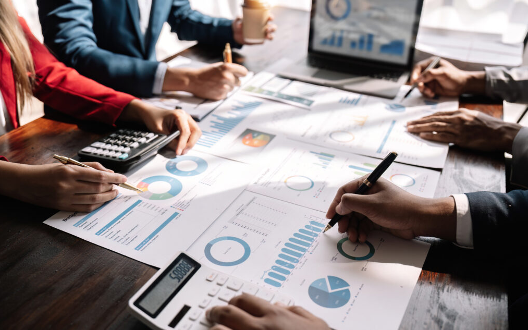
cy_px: 157
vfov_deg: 37.3
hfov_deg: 56.7
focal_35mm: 34
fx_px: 489
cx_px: 266
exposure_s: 1/200
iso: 100
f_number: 2.8
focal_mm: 33
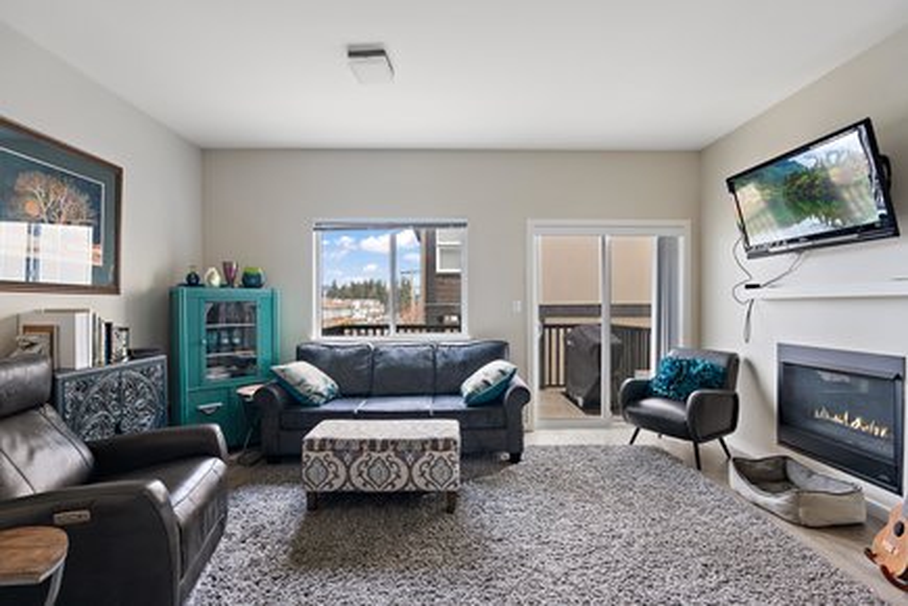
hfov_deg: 96.7
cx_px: 454
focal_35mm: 16
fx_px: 404
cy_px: 303
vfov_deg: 73.7
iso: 400
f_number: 6.3
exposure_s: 1/3
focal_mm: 16
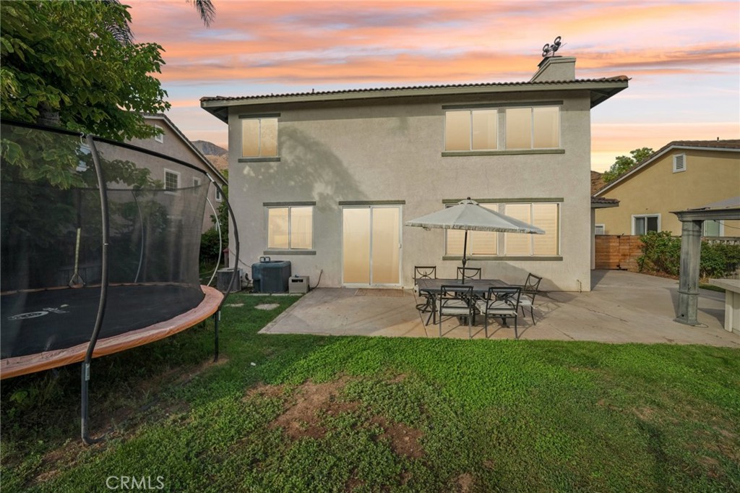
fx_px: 267
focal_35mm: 13
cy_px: 246
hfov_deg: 108.3
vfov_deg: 85.4
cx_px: 370
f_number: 8
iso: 100
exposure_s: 1/200
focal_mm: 13
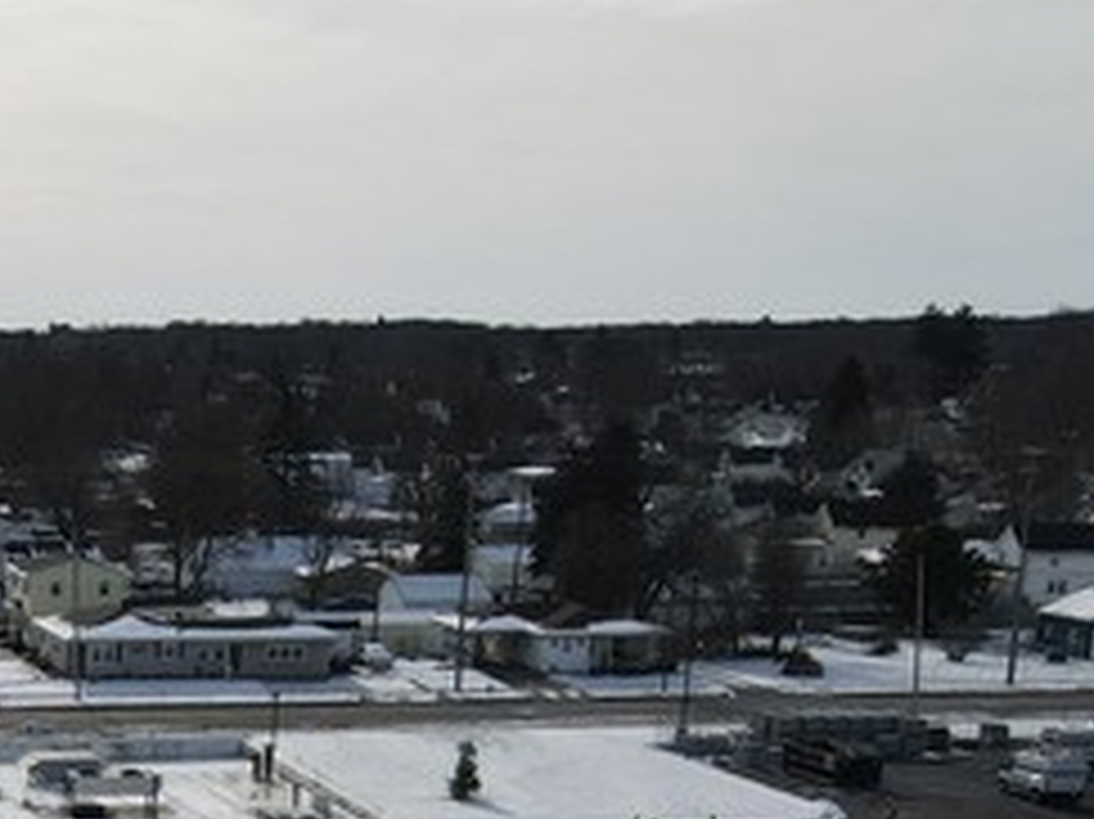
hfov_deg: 20.6
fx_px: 2653
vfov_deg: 16.4
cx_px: -437
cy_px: 1116
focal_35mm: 84
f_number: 2.8
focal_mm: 4.5
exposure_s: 1/2000
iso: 100
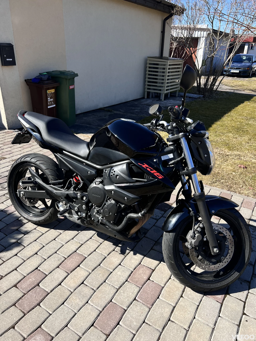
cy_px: 170
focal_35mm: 26
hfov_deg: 53.1
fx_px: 256
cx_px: 128
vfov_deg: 67.3
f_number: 1.5
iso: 50
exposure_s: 1/2404
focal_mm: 5.7
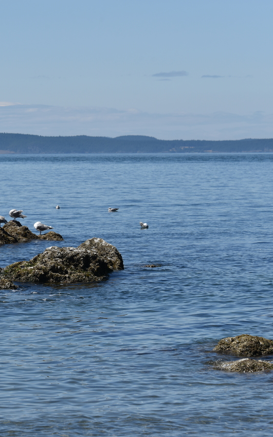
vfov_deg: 12.2
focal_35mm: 172
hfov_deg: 7.6
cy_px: 219
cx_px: 6
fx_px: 2048
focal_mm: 112
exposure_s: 1/320
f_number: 9
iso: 100
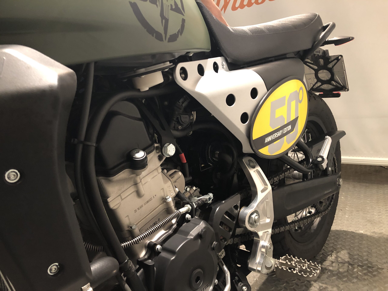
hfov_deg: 63.4
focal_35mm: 28
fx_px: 314
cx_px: 194
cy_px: 146
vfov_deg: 49.7
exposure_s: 1/9
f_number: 1.8
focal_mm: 3.99
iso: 100
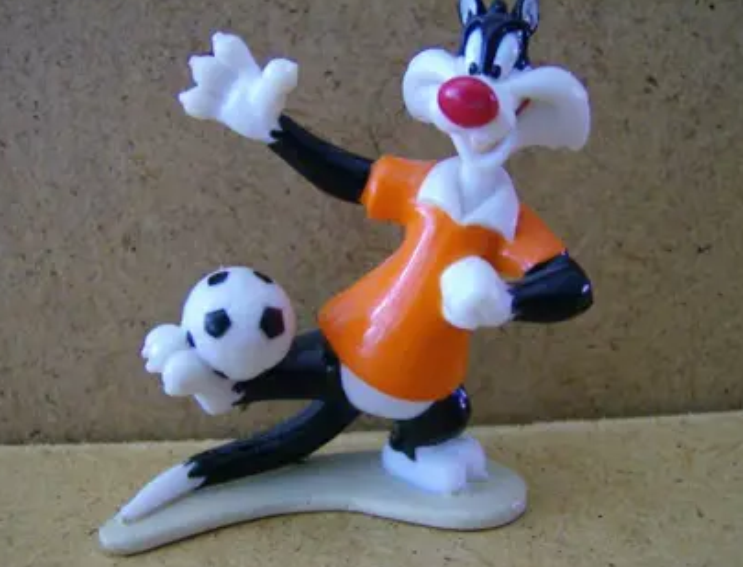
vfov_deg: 34.7
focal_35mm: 42
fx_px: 907
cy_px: 299
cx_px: 372
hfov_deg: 44.5
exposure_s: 1/48.8
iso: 200
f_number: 2.8
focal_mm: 6
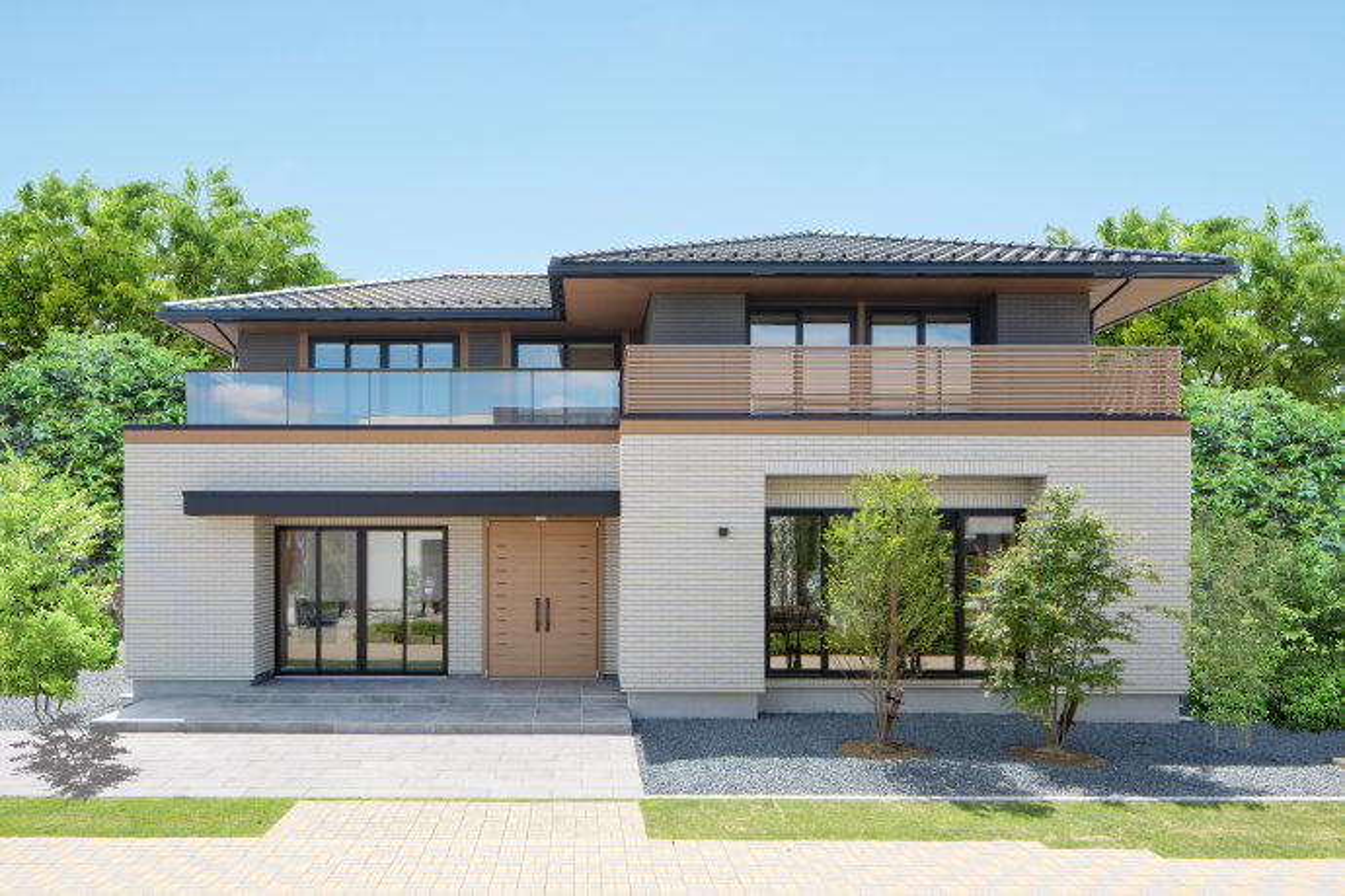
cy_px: 448
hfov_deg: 73.7
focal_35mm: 24
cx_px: 672
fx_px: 897
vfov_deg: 53.1
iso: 100
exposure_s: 1/80
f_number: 11
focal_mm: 24
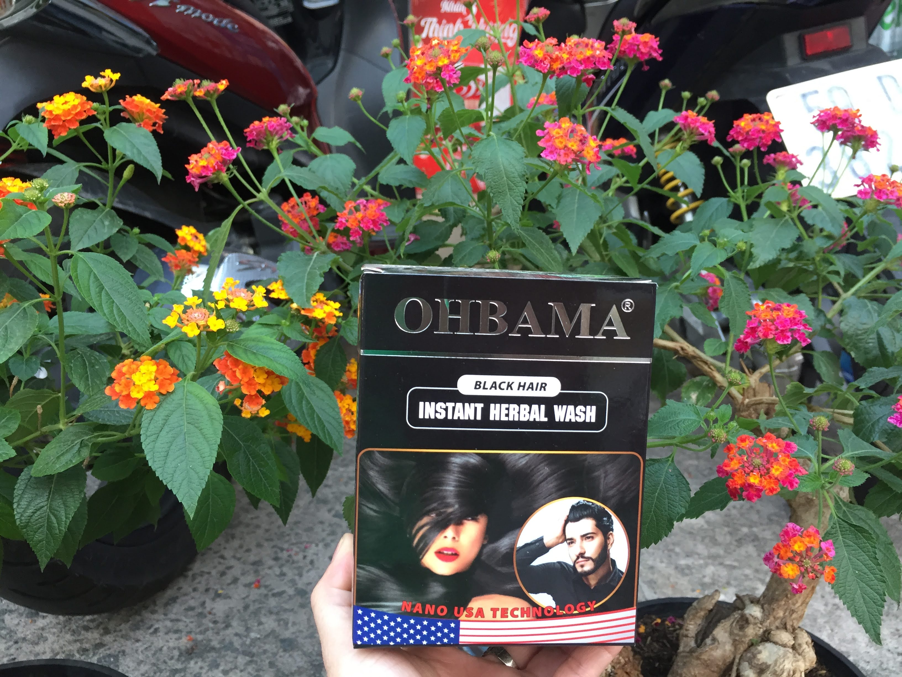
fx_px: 756
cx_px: 451
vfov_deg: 48.2
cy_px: 338
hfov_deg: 61.7
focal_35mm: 29
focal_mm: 4.15
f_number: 2.2
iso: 50
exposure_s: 1/33
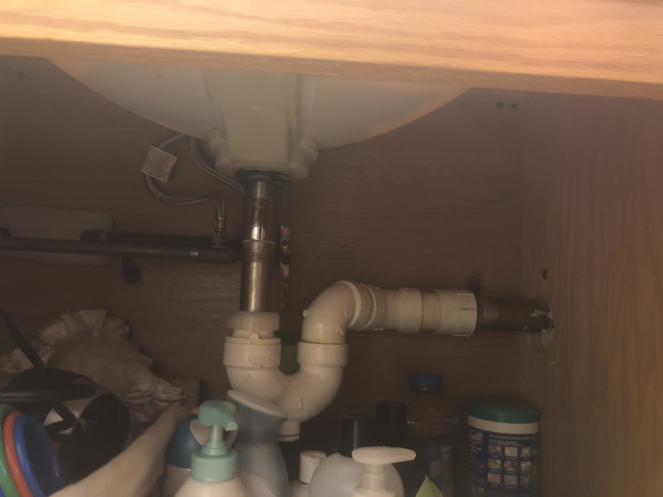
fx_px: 536
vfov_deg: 49.7
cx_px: 332
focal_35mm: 28
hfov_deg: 63.4
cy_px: 248
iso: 100
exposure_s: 1/4
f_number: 1.8
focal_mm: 3.99
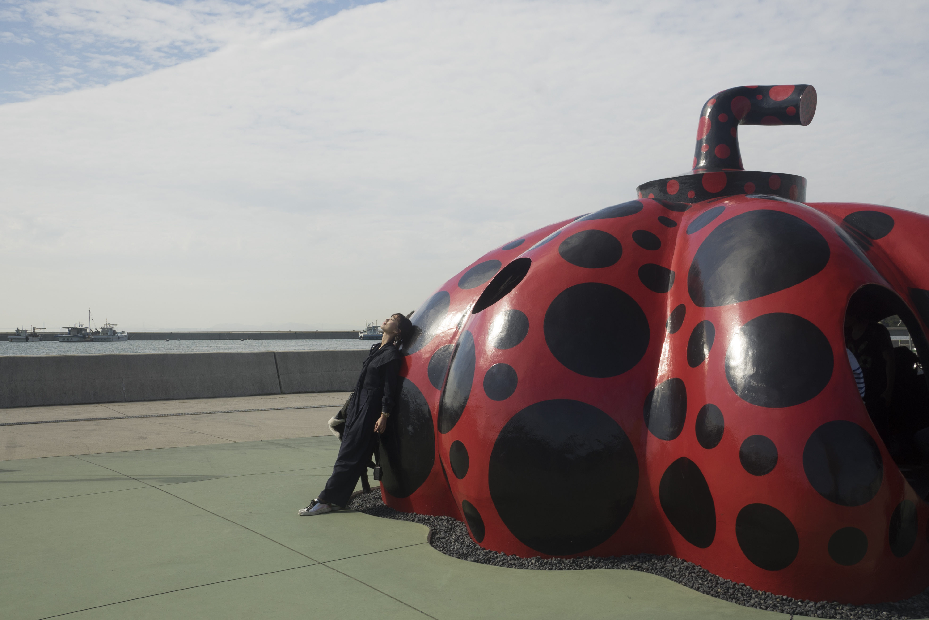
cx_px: 464
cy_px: 310
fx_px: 929
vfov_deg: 36.9
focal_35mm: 36
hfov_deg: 53.1
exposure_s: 1/100
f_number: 9
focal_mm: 24
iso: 100
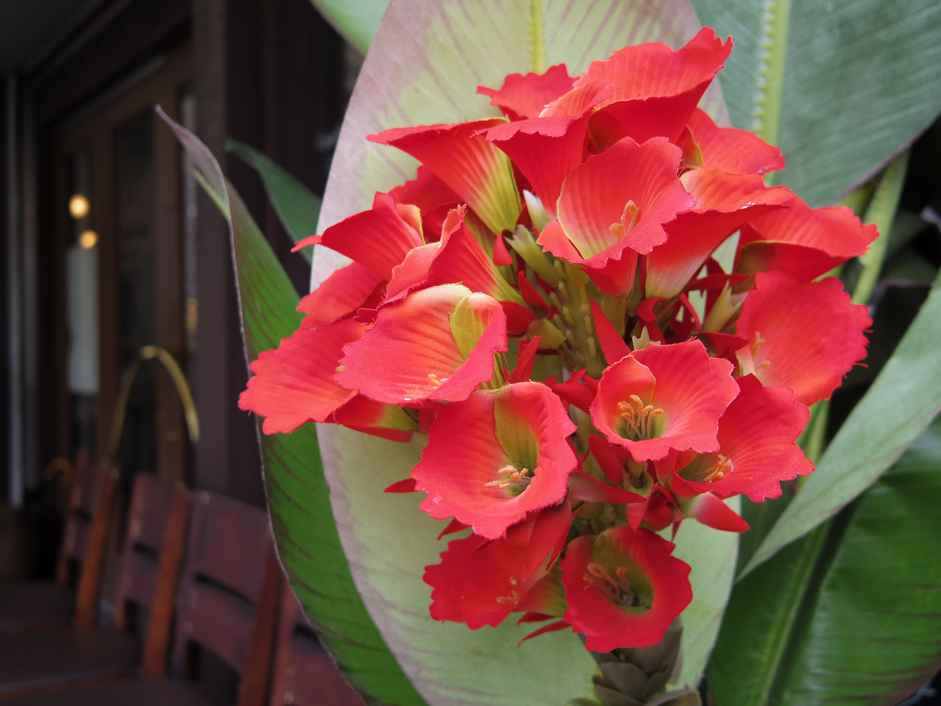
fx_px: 1060
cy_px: 353
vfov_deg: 36.8
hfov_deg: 47.9
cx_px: 470
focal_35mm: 39
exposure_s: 1/640
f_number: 1.9
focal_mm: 8.5
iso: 100
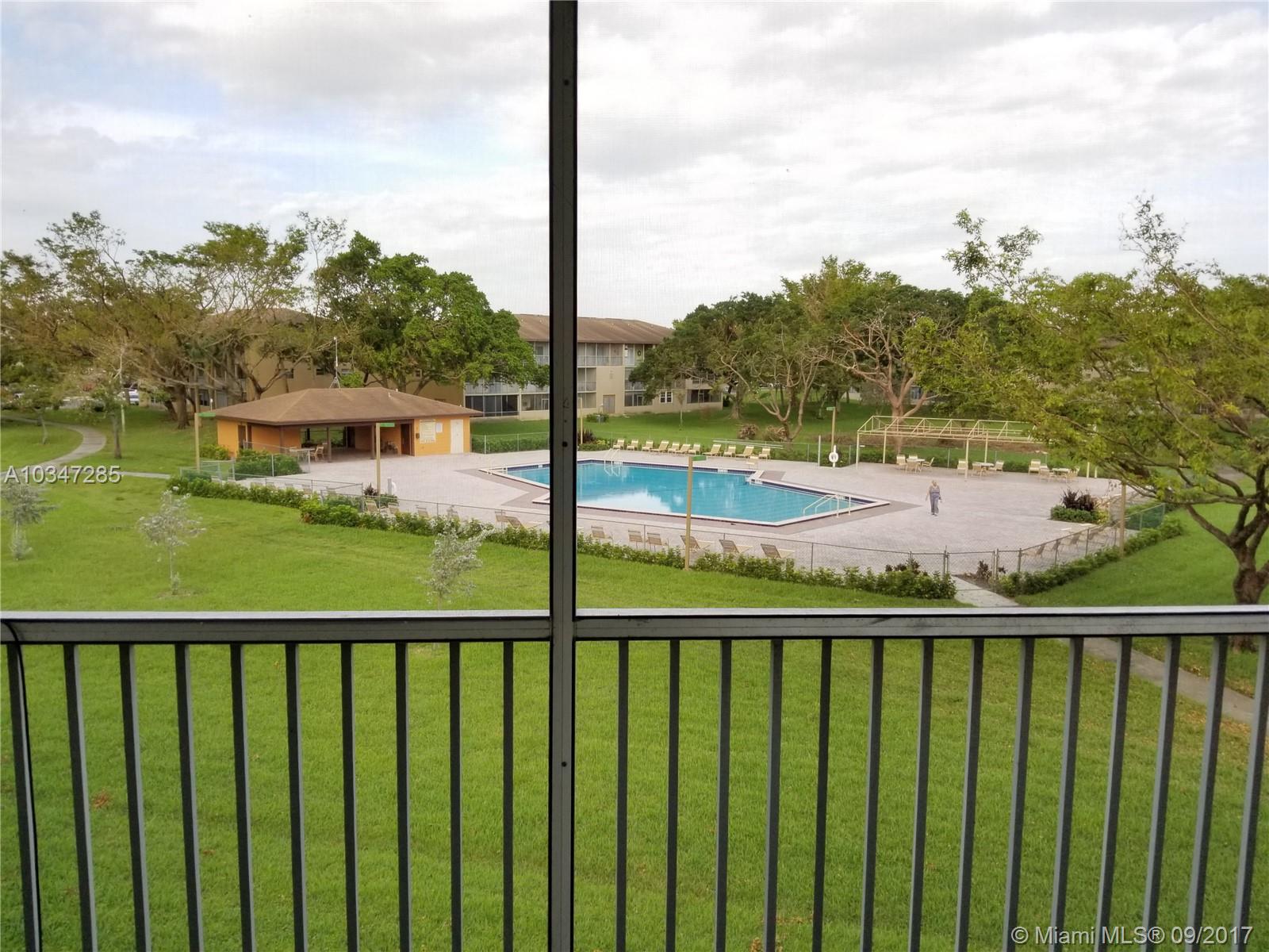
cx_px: 634
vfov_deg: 53.1
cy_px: 476
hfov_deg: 67.3
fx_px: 953
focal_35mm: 26
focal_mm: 4.3
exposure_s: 1/530
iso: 50
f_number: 1.7
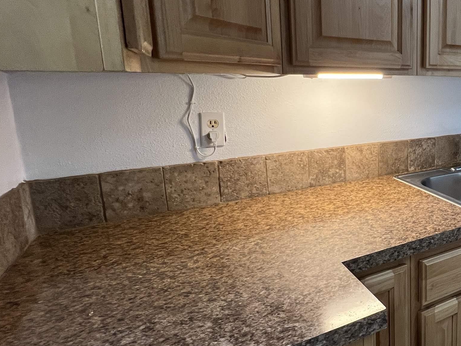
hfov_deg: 56.8
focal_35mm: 26
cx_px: 424
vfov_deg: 52.8
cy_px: 143
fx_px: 346
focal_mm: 1.57
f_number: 1.8
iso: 250
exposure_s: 1/120
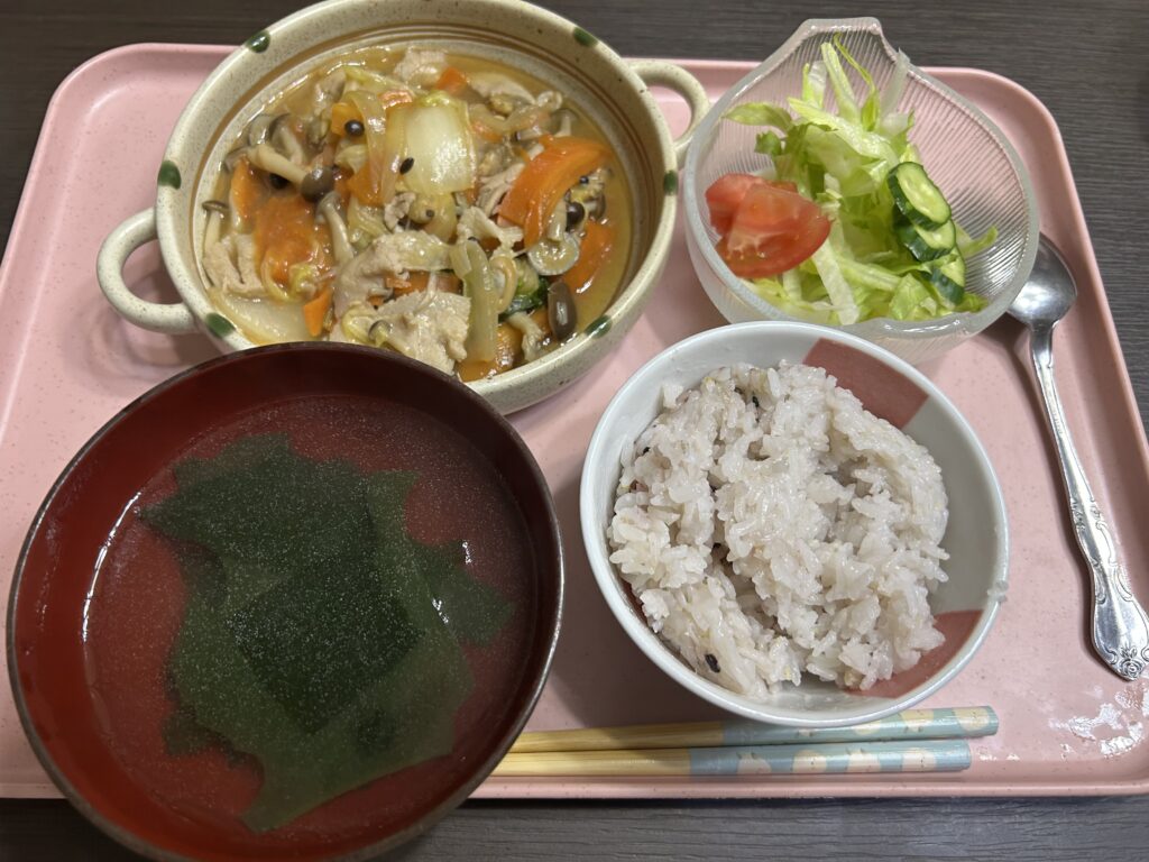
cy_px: 431
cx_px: 574
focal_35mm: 26
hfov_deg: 67.3
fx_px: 863
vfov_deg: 53.1
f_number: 1.5
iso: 125
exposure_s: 1/93
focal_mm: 5.7
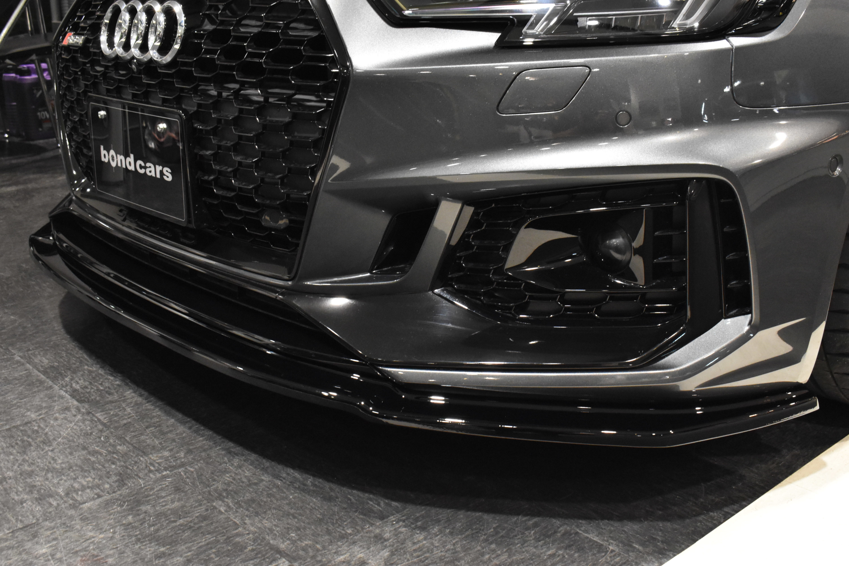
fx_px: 955
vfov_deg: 33.0
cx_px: 424
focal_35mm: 40
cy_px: 283
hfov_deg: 47.9
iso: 3600
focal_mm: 27
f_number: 8
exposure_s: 1/40
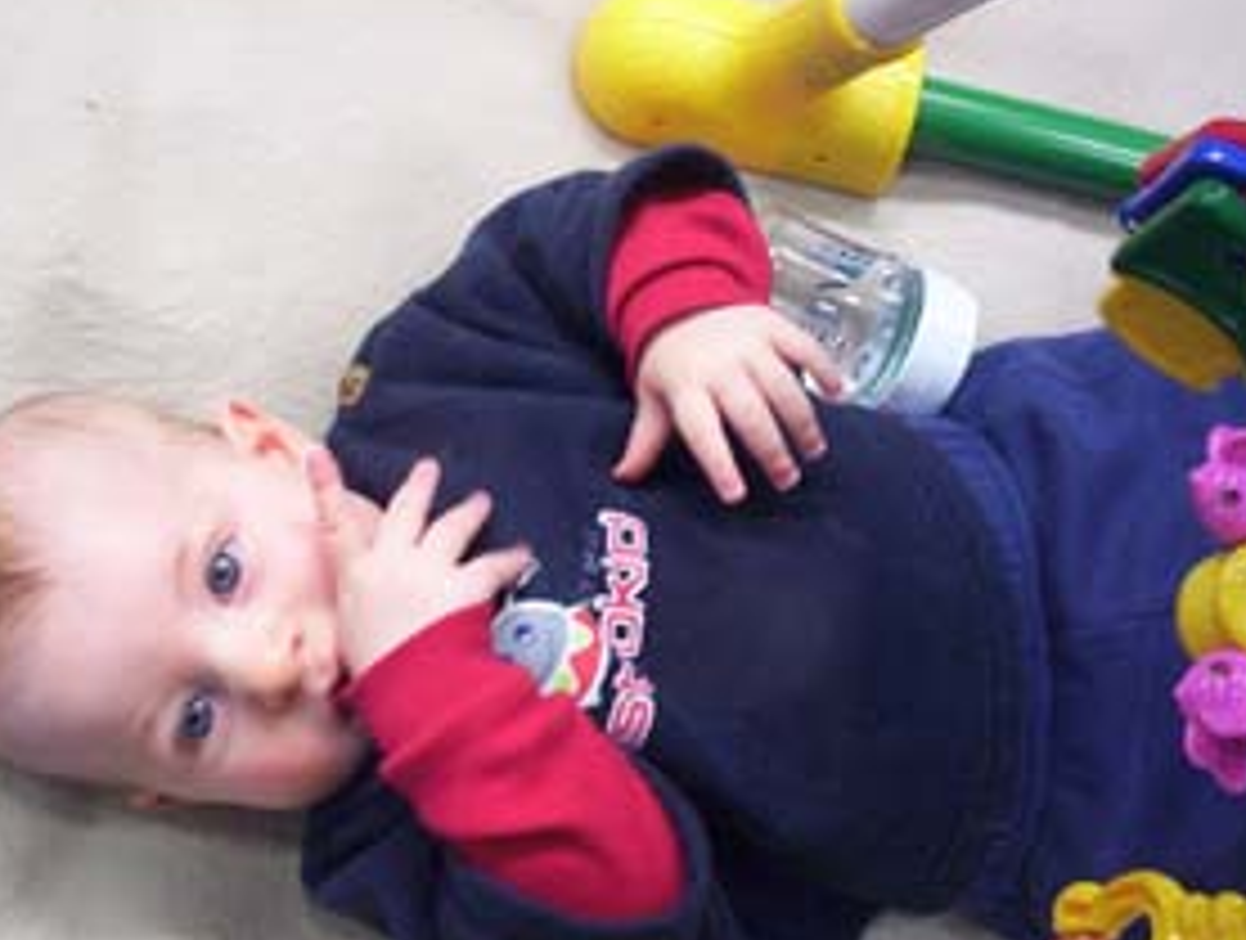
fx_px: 1732
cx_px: 585
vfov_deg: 30.3
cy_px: 540
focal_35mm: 48
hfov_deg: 39.6
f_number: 4.5
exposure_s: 1/11.9
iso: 200
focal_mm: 4.99
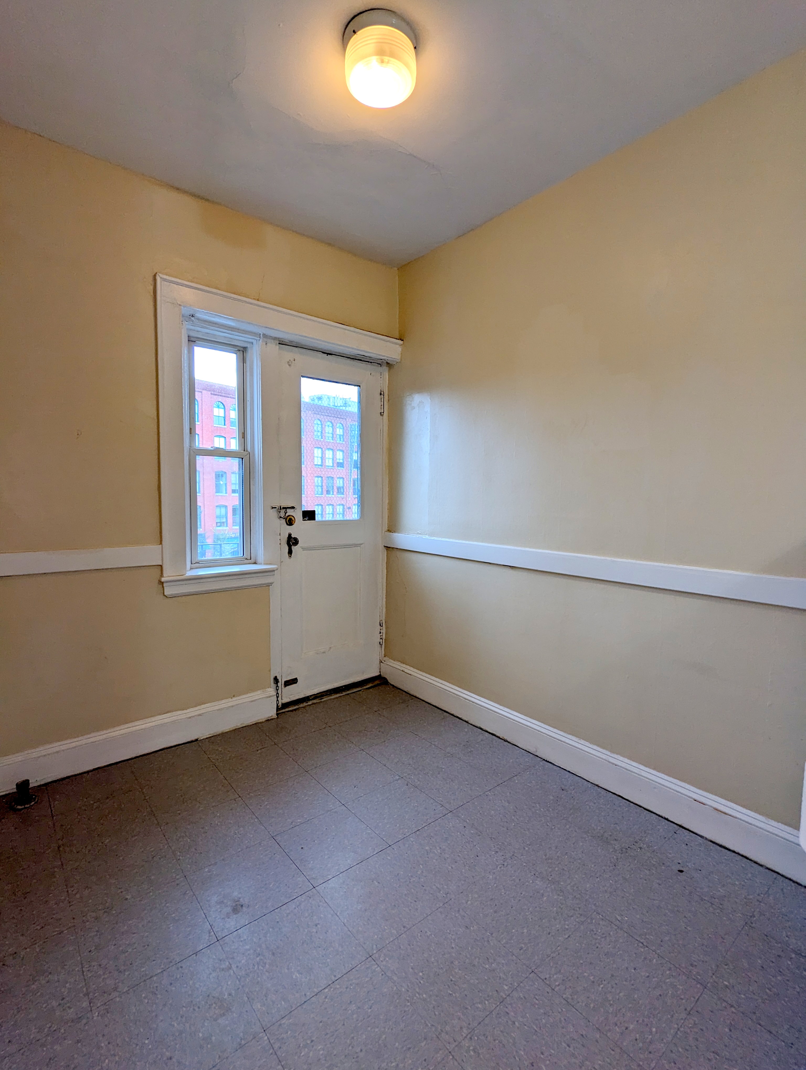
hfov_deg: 78.2
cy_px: 535
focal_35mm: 16
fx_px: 495
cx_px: 403
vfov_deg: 94.4
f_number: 2.2
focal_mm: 2.35
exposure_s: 1/130
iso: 228
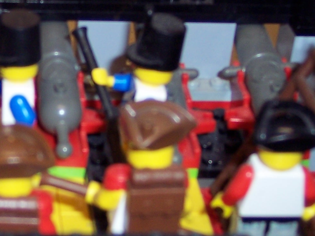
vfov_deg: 13.1
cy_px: 114
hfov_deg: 16.9
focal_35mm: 113
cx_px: -18
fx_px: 1028
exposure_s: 1/60
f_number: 2.8
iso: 100
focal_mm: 8
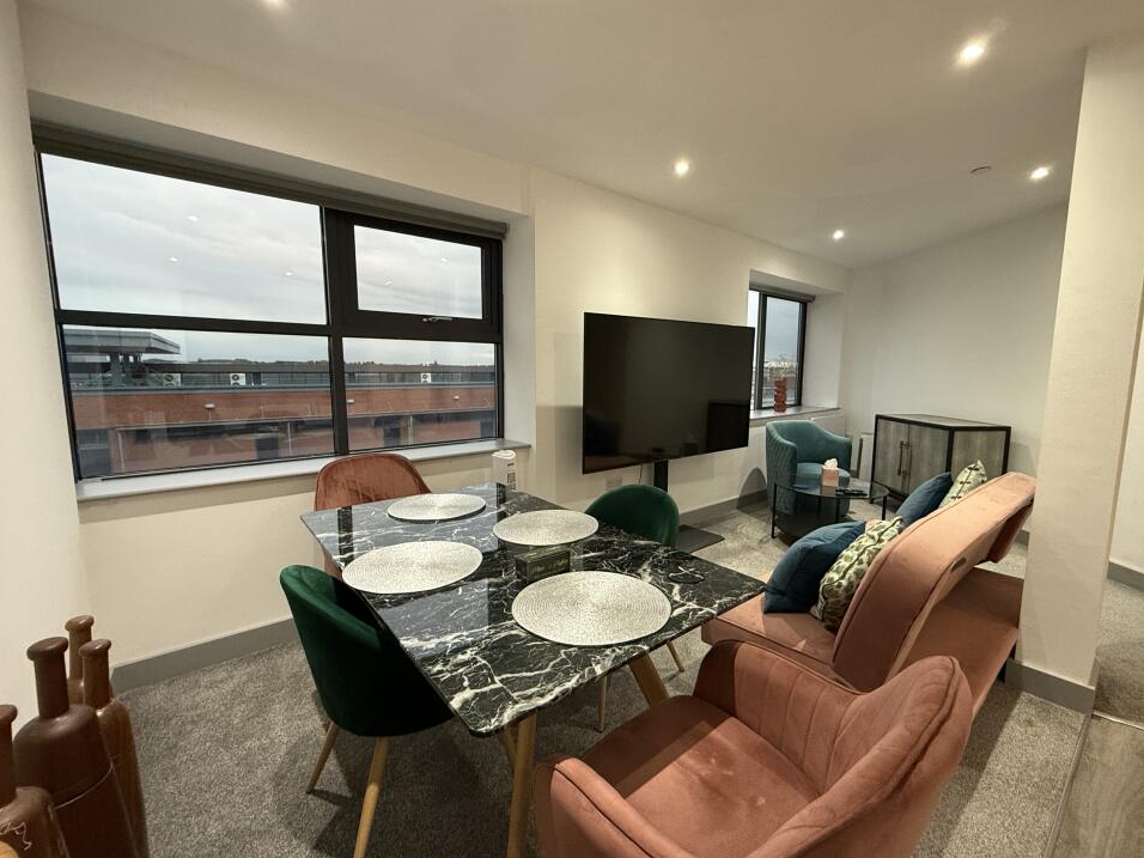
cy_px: 428
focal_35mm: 15
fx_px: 496
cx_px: 604
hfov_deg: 98.1
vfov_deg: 81.7
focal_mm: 2.22
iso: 400
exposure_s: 1/60
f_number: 2.2
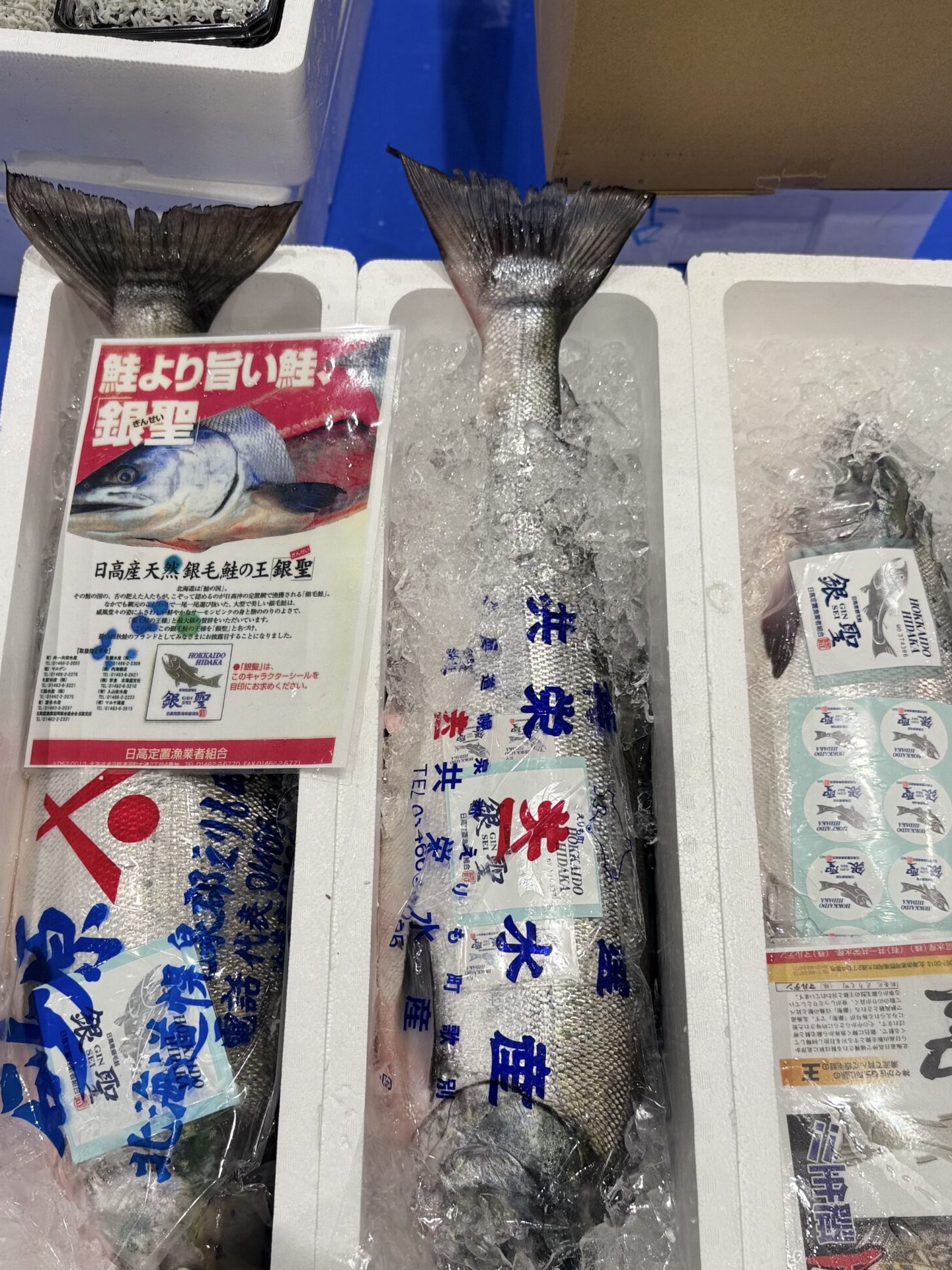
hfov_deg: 44.2
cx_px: 463
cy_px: 765
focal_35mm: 32
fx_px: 1173
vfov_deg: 56.4
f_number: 1.78
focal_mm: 6.76
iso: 50
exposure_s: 1/130
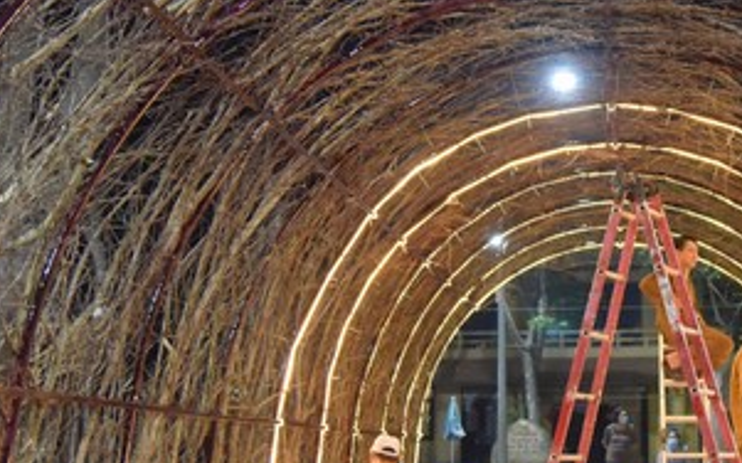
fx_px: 1334
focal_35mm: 66
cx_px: 567
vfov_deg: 19.7
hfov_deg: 30.5
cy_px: 202
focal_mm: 30
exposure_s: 1/125
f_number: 4
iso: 2500
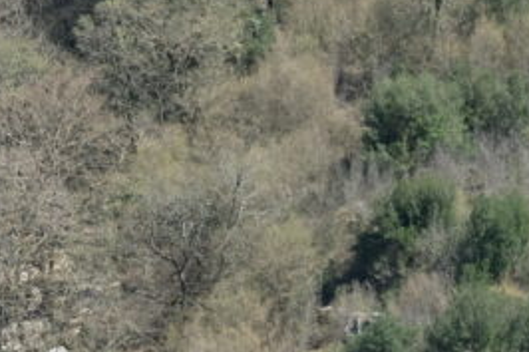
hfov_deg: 3.9
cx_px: -213
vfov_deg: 2.6
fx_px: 7783
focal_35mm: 530
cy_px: -173
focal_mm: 98.2
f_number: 4.5
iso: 400
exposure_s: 1/1000
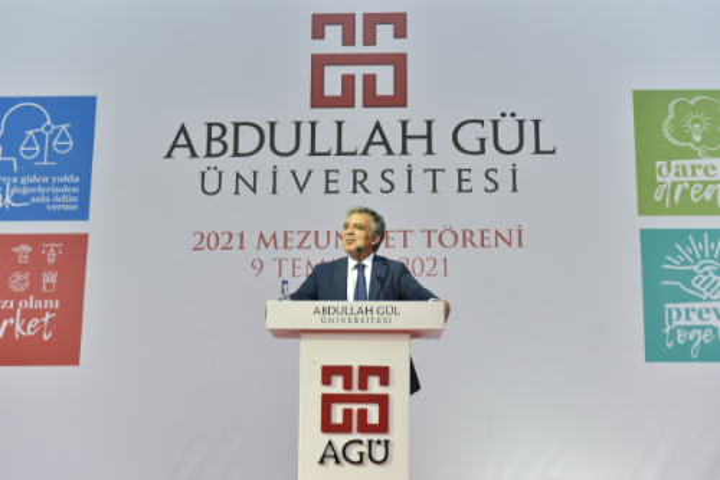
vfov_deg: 22.6
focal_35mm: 60
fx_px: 1200
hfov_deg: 33.4
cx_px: 360
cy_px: 240
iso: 1250
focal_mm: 60
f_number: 5.6
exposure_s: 1/250
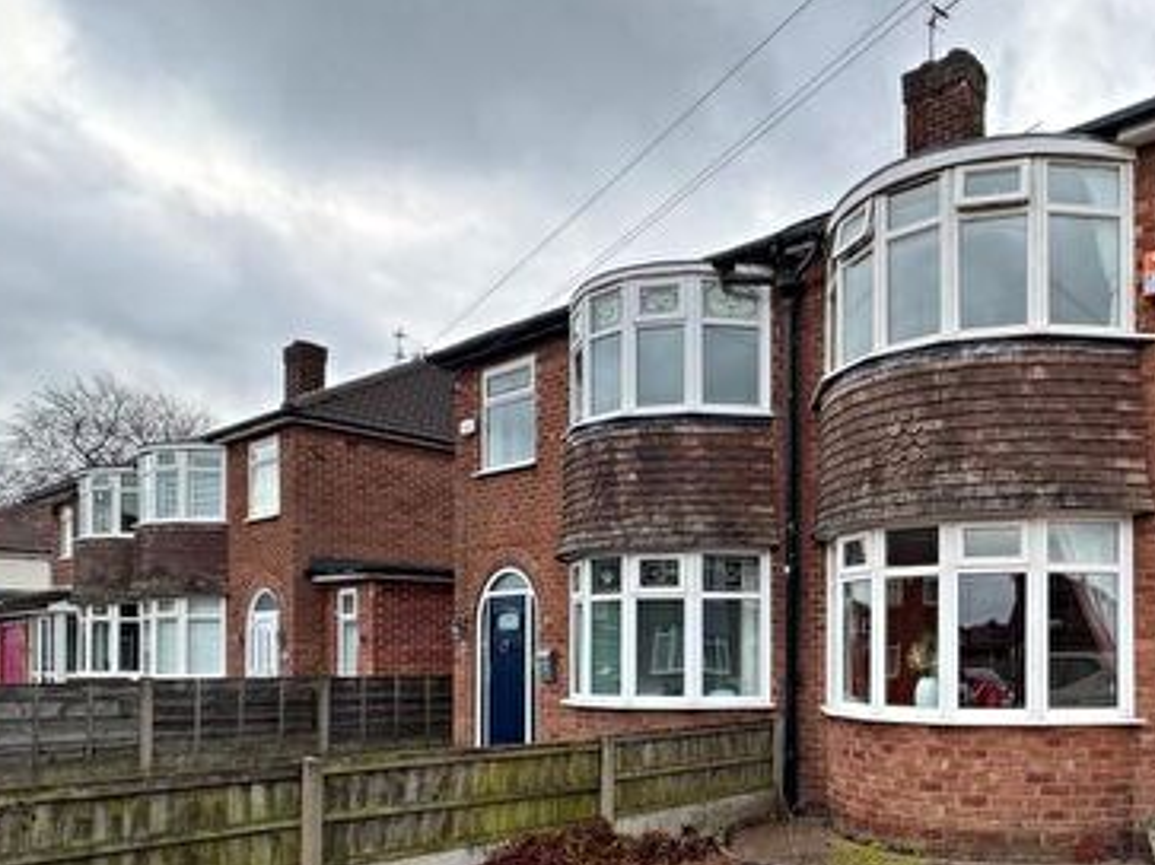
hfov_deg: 58.8
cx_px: 967
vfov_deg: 49.4
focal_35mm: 27
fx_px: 901
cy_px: 644
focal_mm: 2.22
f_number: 2.2
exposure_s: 1/247
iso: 40
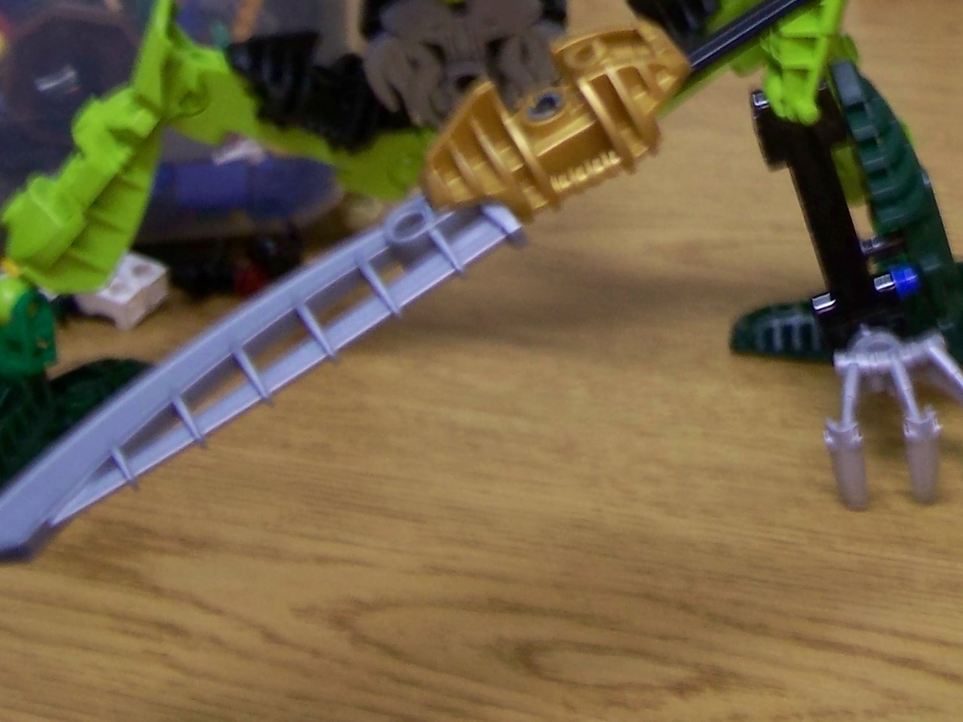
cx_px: 852
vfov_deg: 15.5
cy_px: -139
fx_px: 2560
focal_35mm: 92
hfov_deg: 20.9
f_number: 2.8
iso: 200
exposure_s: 1/8
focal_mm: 7.8
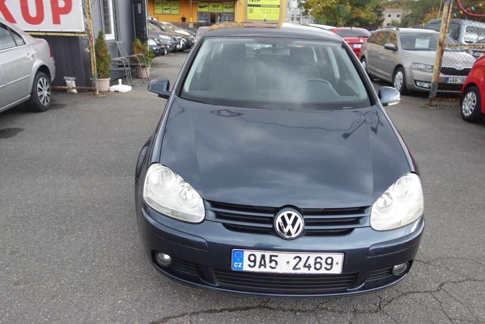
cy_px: 162
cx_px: 242
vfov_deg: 46.4
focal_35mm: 28
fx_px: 377
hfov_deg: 65.5
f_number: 2.2
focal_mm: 10.4
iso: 125
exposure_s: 1/100
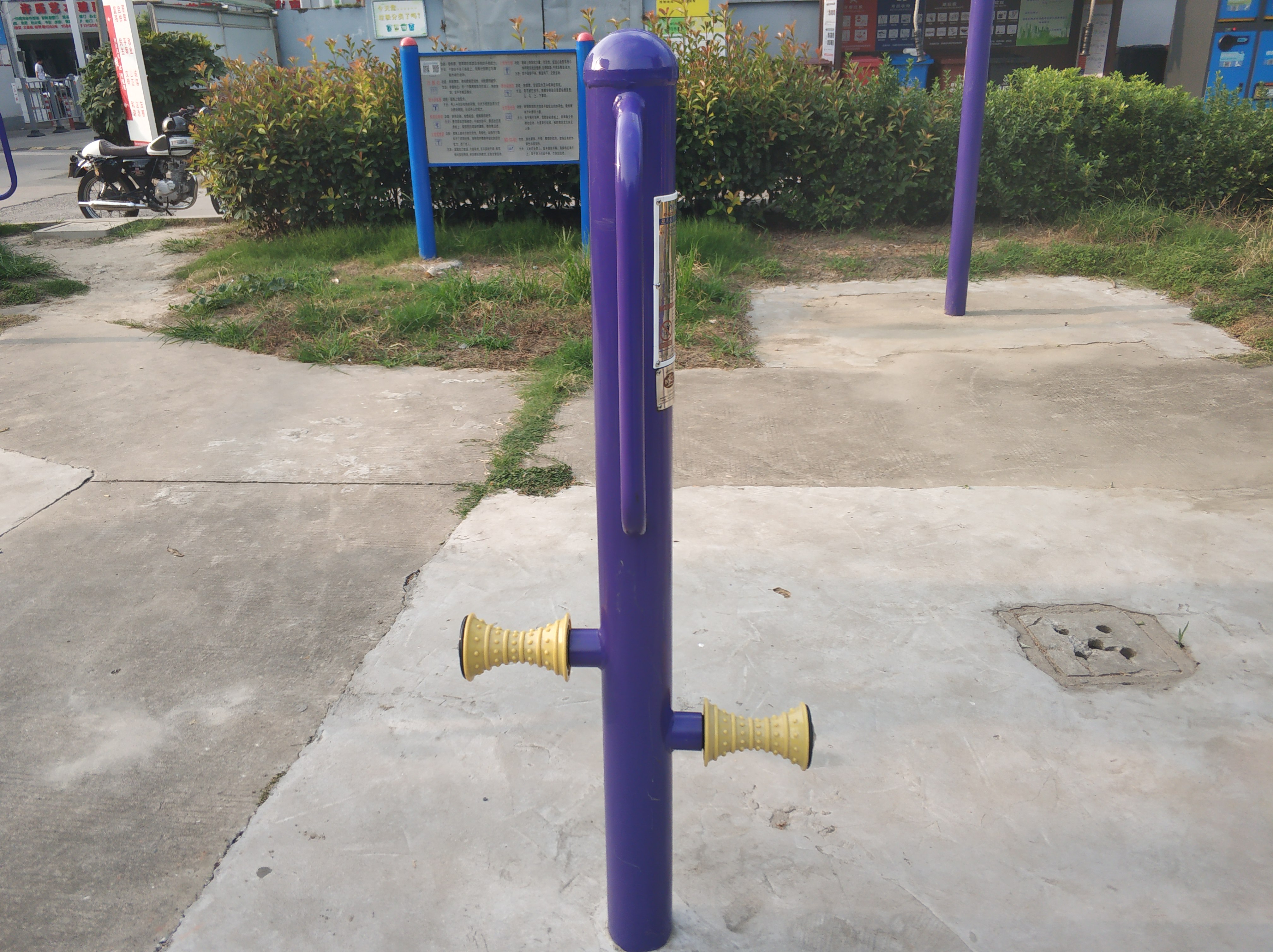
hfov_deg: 65.4
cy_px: 476
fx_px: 992
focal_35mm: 27
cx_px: 636
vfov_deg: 51.3
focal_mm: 3.82
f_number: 1.8
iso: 100
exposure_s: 1/349
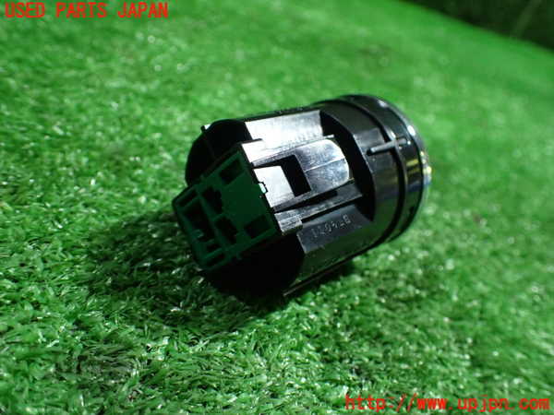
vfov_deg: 46.8
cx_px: 277
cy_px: 208
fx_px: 480
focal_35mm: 30
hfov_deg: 60.0
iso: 800
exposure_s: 1/60
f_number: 2.3
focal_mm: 5.4
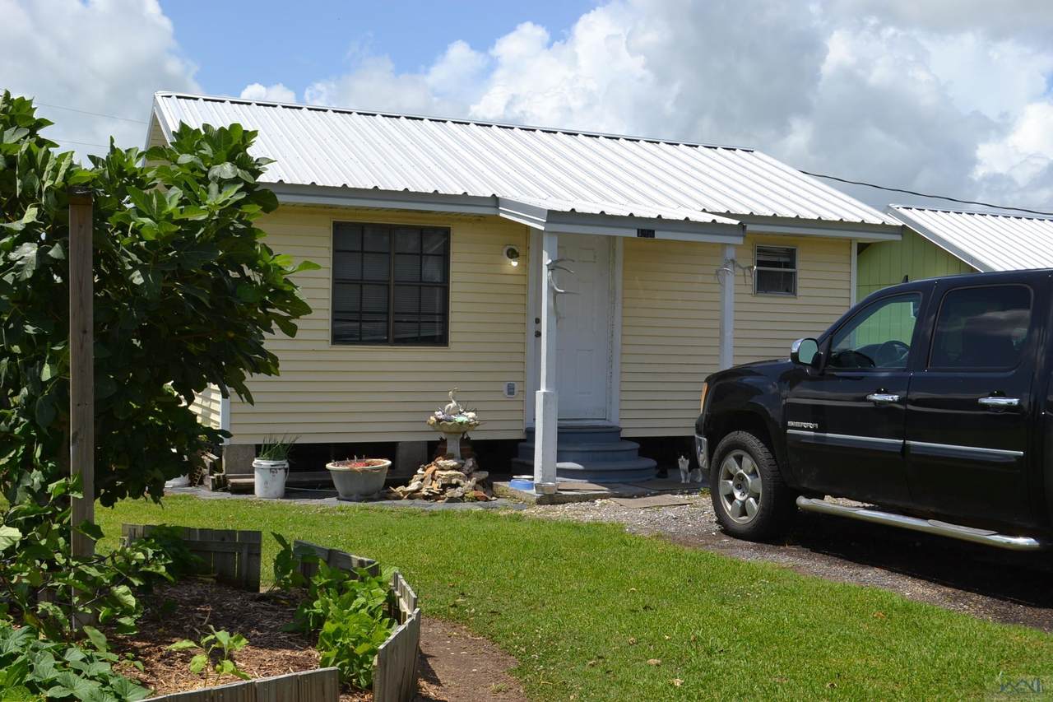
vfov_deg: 34.2
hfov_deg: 49.6
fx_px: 1141
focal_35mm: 39
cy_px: 351
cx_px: 526
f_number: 9
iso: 100
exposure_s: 1/200
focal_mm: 26
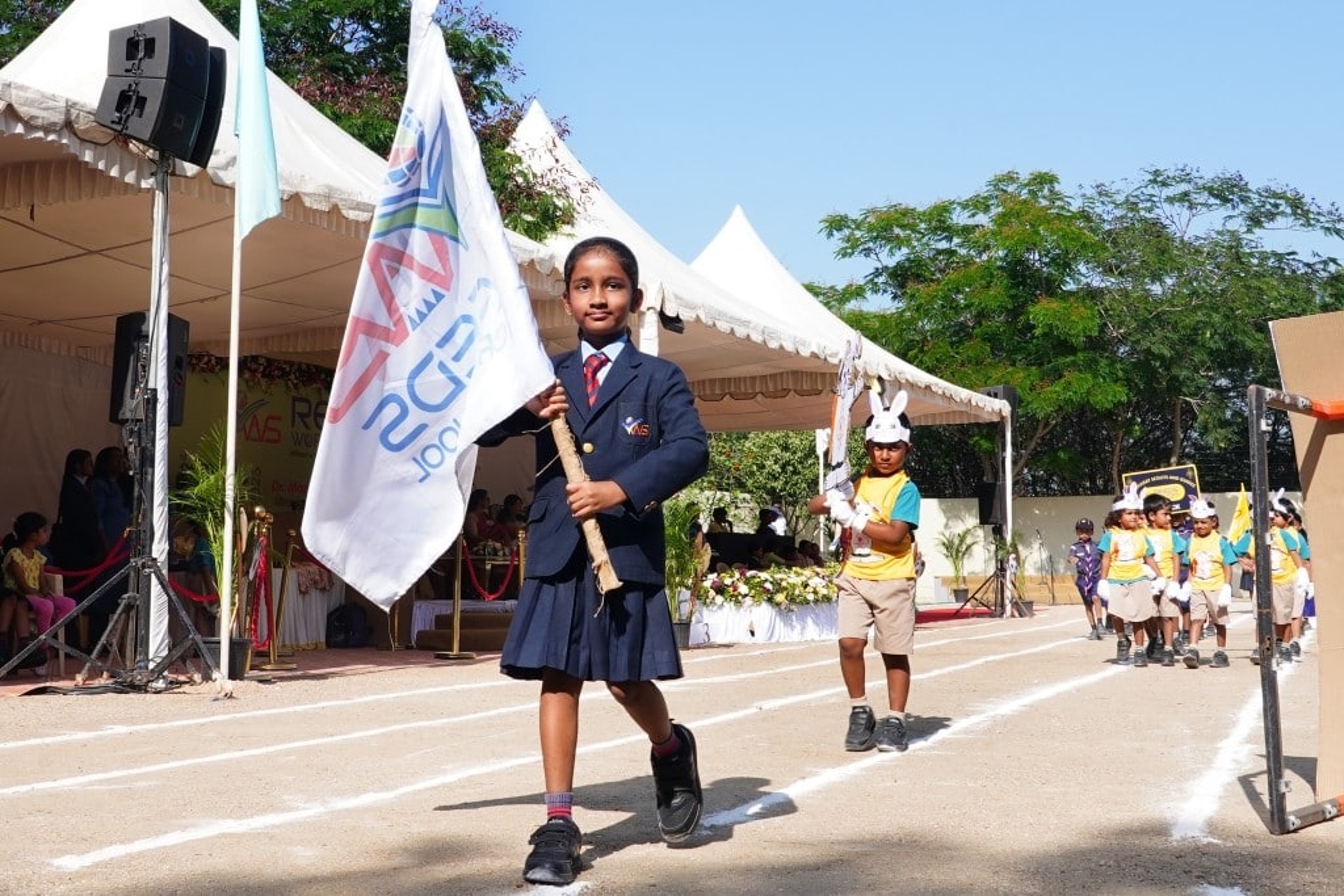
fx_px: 1344
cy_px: 448
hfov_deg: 53.1
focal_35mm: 36
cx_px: 672
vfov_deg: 36.9
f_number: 14
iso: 250
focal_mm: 24
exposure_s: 1/125
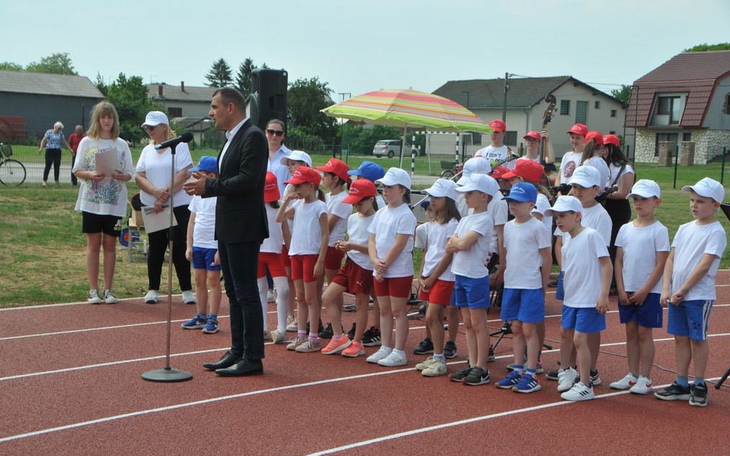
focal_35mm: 62
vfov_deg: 20.9
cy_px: 236
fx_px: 1233
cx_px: 370
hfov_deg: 33.0
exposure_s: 1/250
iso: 200
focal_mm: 40
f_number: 8
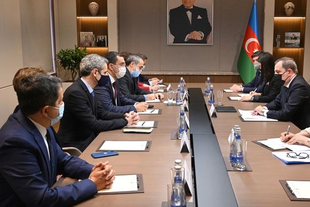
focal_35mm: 42
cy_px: 95
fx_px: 360
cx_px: 173
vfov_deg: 32.0
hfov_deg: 46.4
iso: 2200
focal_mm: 24.5
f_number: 4.2
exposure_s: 1/125
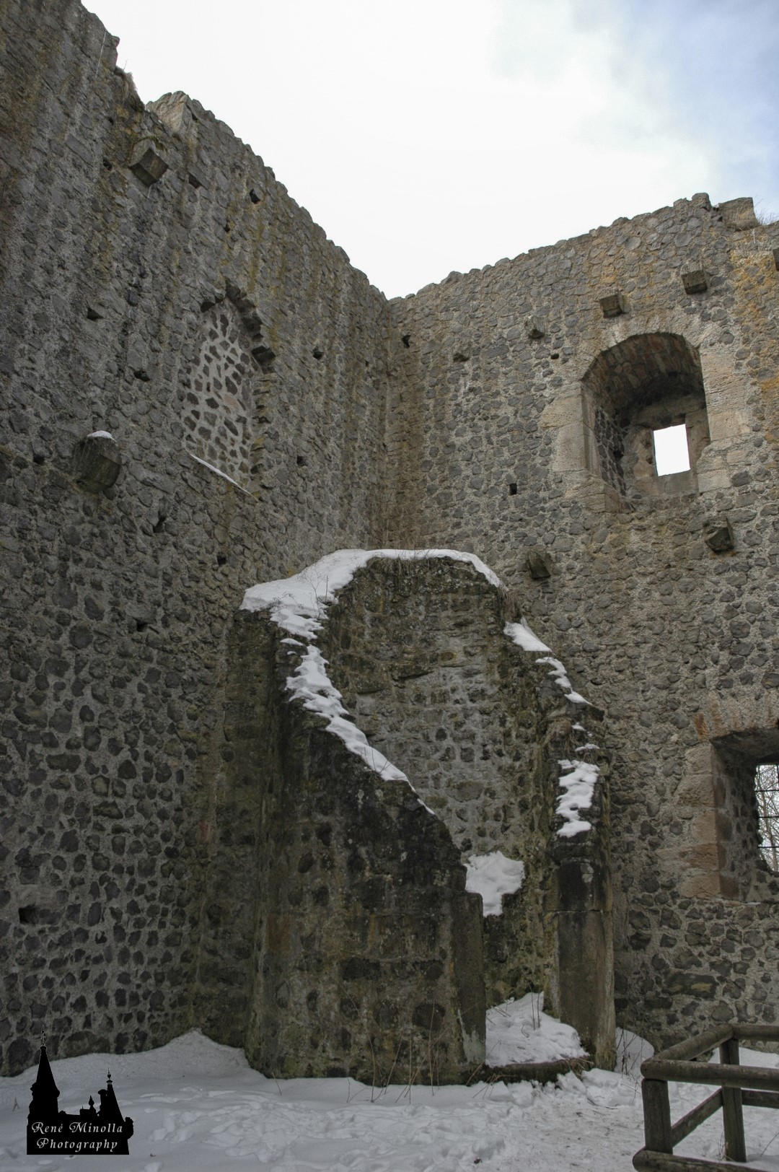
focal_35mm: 27
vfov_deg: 67.4
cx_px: 390
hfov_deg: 47.9
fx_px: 878
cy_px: 586
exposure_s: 1/200
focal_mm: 18
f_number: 7.1
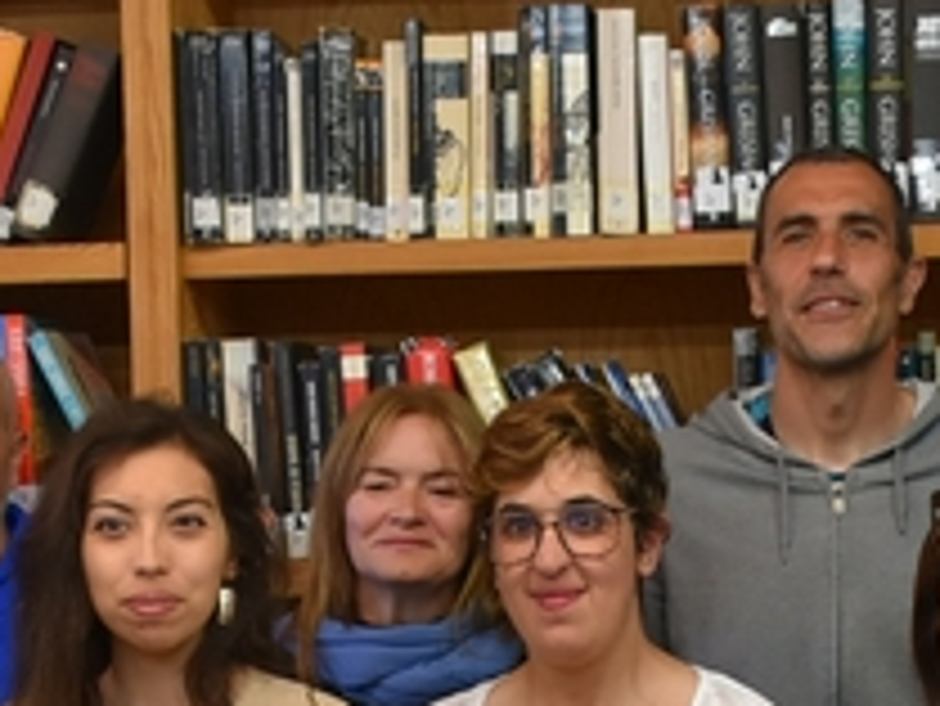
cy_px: 1349
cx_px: 634
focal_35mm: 149
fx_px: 4048
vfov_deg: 9.4
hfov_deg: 13.2
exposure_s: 1/60
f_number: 4
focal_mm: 24
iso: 640
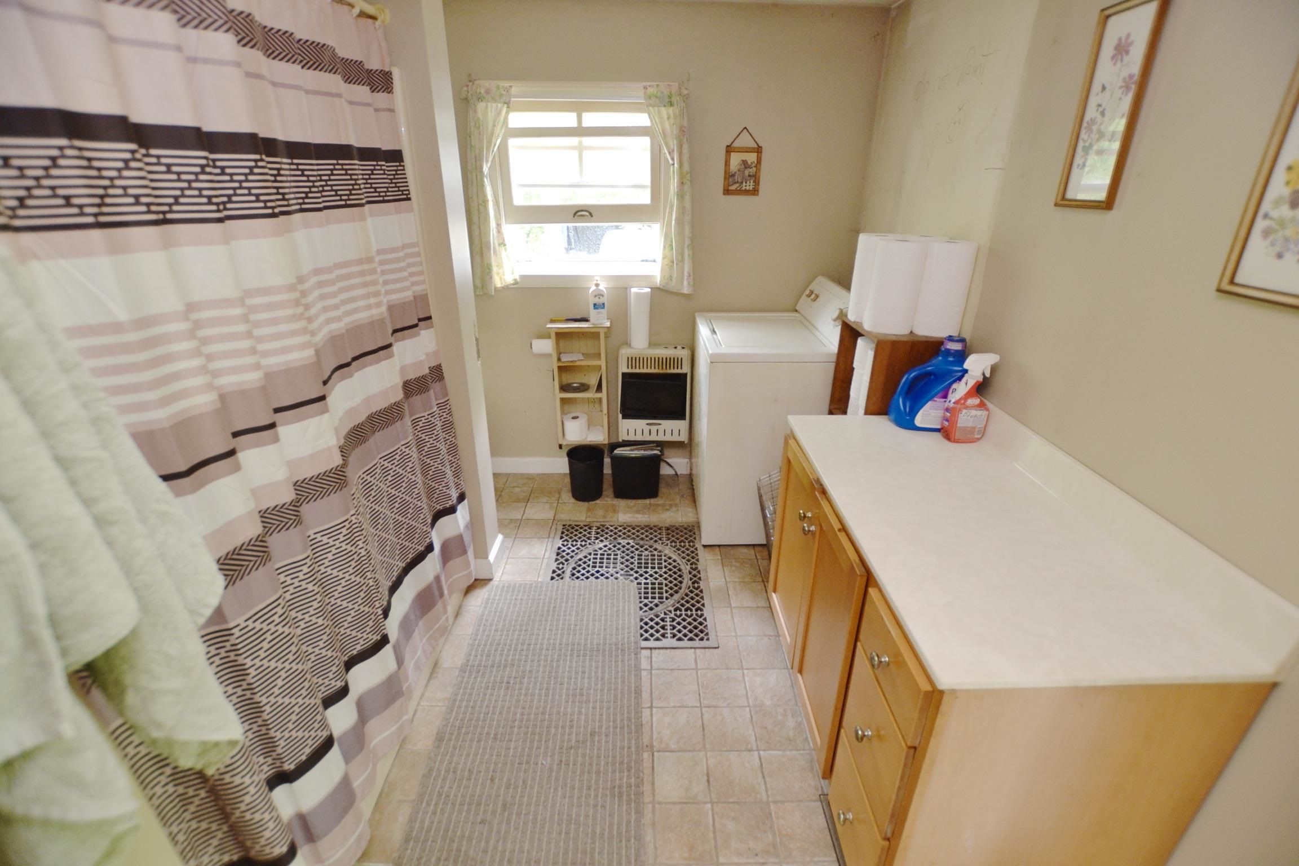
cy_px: 433
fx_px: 541
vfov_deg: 77.3
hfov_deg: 100.4
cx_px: 650
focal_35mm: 15
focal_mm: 10
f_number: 3.5
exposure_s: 1/60
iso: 1000
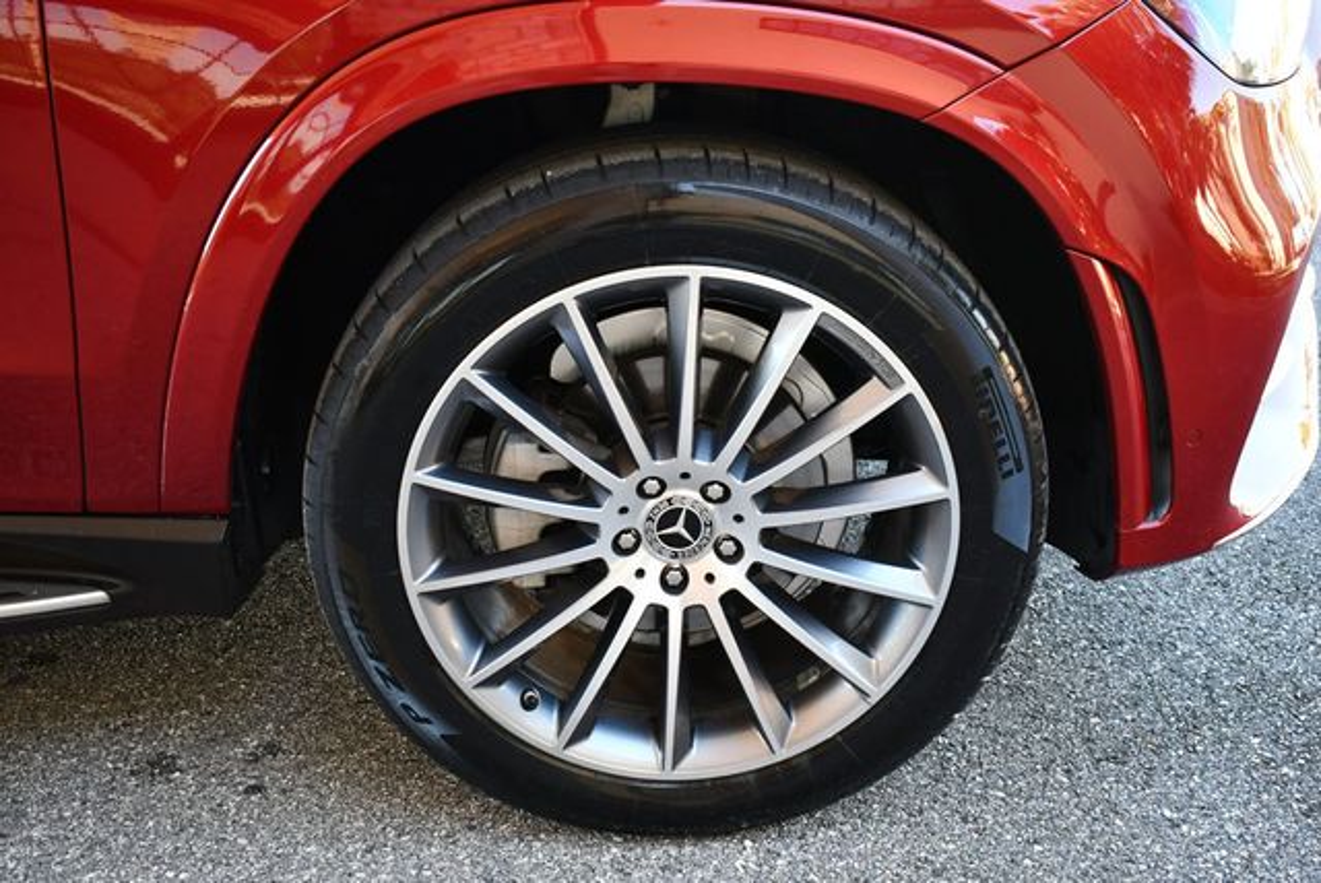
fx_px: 1469
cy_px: 442
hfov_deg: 48.4
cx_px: 660
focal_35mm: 40
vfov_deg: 33.5
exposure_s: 1/250
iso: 720
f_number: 3.5
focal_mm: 20
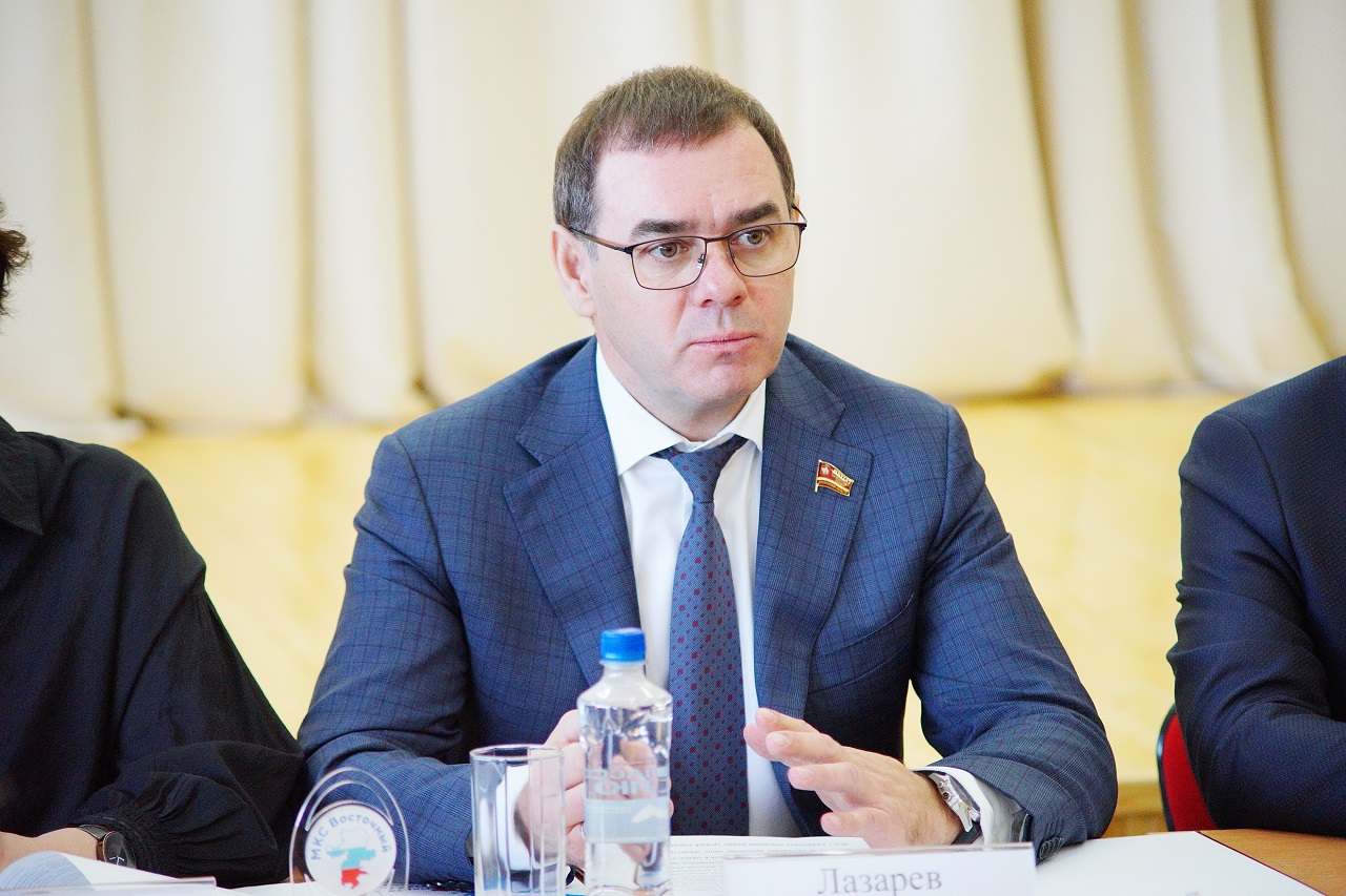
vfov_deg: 9.1
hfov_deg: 13.7
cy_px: 448
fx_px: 5607
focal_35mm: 150
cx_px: 673
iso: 3200
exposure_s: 1/250
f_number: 4.5
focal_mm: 150
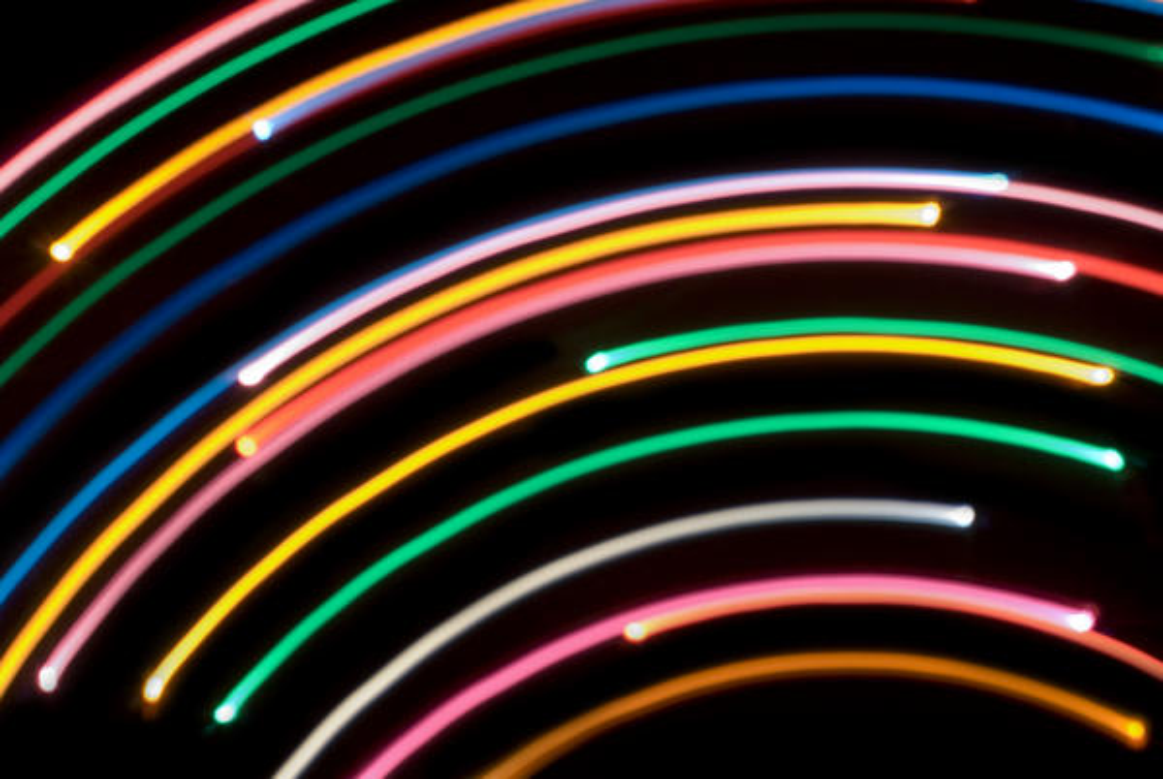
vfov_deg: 18.2
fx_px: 2426
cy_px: 390
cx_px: 582
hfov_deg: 27.0
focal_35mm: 75
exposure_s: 1.6
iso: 100
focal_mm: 50
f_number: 8
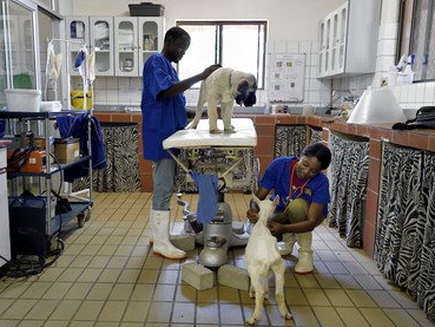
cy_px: 164
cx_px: 205
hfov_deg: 52.6
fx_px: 440
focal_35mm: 35
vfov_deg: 40.7
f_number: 5
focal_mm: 32
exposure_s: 1/50
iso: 1250
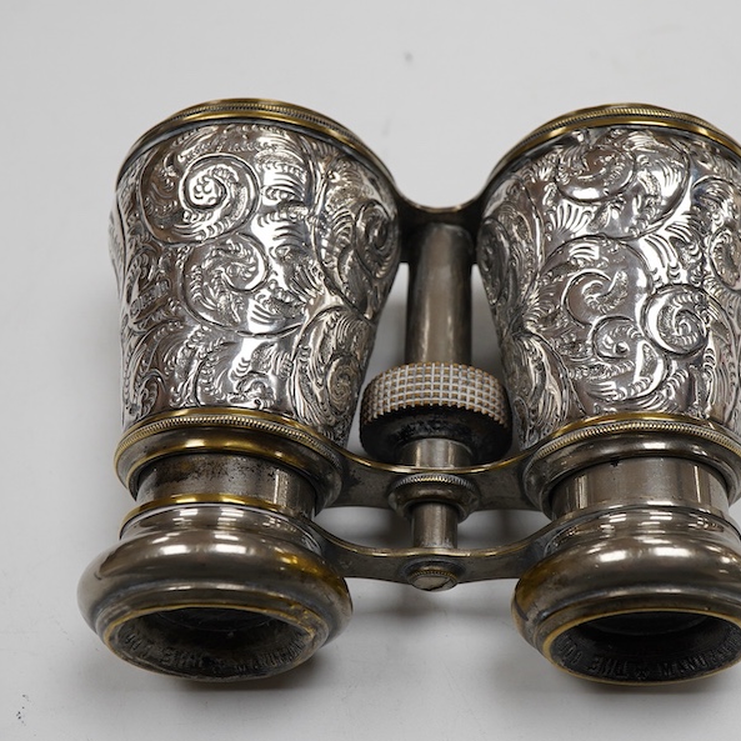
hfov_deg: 29.4
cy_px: 374
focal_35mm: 58
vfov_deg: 29.6
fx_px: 1405
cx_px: 460
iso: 800
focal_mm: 30
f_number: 11
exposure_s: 1/125
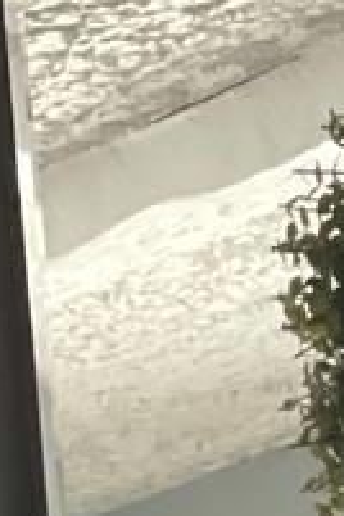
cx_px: 932
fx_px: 7295
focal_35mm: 509
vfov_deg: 4.0
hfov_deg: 2.7
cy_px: 1335
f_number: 2.2
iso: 250
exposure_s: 1/40
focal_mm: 7.5
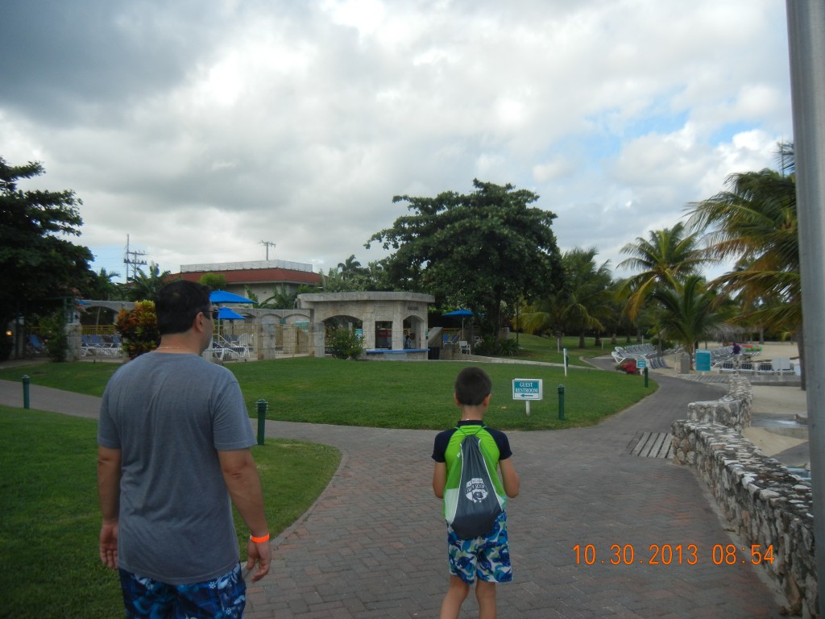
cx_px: 412
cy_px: 310
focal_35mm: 30
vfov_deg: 46.8
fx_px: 715
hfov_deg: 60.0
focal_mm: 5.4
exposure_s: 1/248
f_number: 7
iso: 160
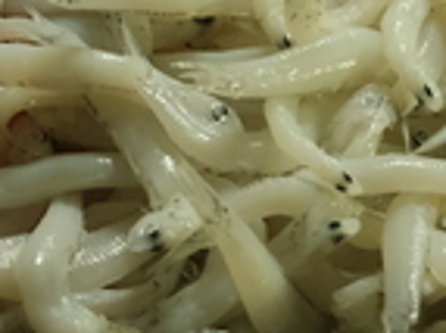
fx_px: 3115
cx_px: 3
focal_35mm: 242
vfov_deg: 6.1
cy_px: -61
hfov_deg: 8.1
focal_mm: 35
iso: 3200
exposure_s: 1/30
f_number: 10
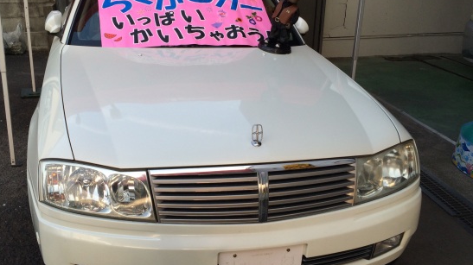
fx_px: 464
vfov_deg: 31.9
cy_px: 129
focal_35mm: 37
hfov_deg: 54.0
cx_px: 215
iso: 32
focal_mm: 4.15
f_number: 2.2
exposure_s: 1/387
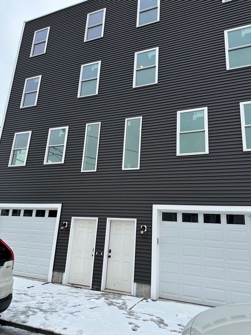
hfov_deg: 56.8
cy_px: 168
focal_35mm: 24
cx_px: 126
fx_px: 232
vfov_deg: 71.6
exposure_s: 1/2591
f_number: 1.78
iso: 80
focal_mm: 6.86
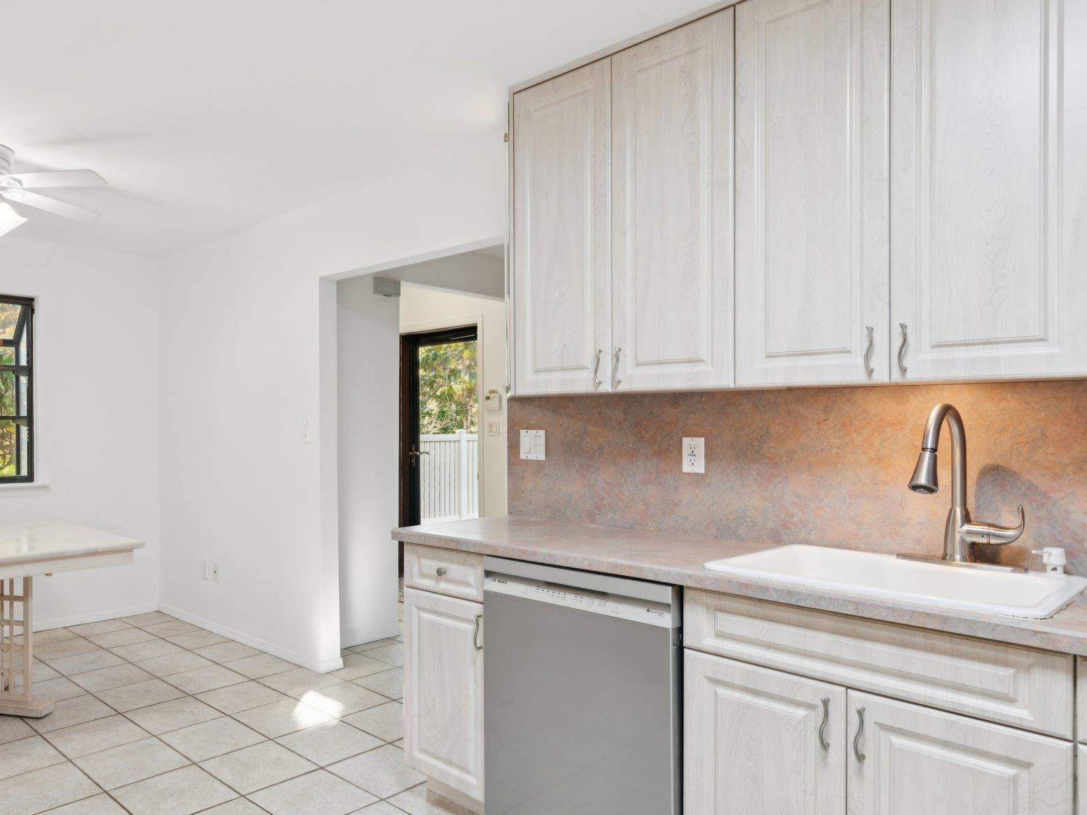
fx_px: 754
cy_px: 431
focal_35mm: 24
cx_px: 374
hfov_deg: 69.8
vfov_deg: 56.8
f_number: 8
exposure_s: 1/6
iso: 125
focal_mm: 19
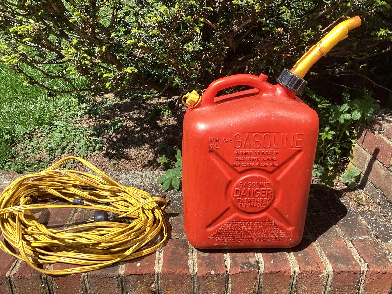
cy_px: 147
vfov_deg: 45.4
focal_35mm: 31
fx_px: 351
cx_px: 196
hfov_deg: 58.3
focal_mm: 3.3
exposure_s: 1/876
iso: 25
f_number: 2.4
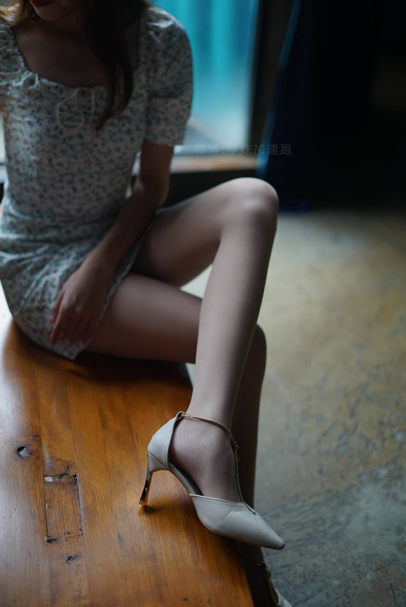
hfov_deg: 27.0
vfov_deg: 39.6
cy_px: 304
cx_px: 203
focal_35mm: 50
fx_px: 845
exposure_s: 1/200
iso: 200
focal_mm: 50
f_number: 1.8
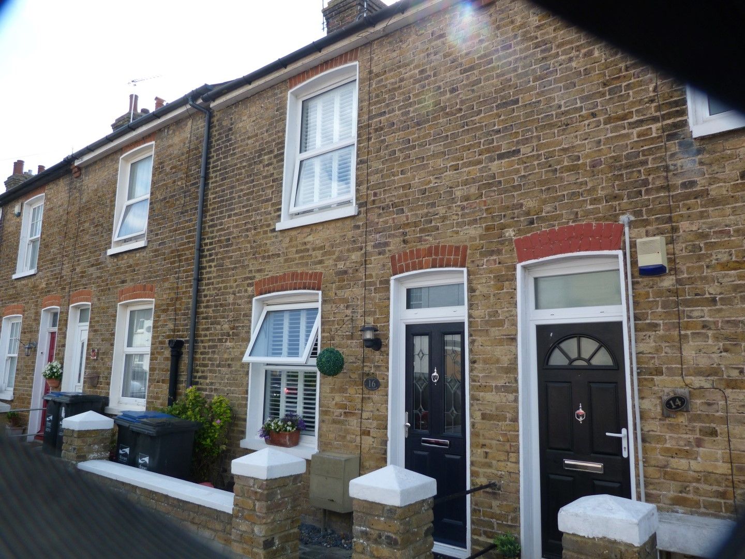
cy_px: 280
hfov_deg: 69.4
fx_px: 538
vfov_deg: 54.9
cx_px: 372
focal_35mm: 25
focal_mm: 4.5
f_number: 2.8
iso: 80
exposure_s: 1/400
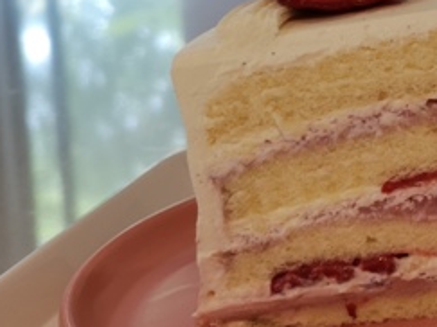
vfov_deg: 16.1
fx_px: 1123
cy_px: -23
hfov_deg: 18.8
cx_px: 698
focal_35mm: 89
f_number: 1.8
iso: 64
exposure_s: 1/50
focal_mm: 3.95
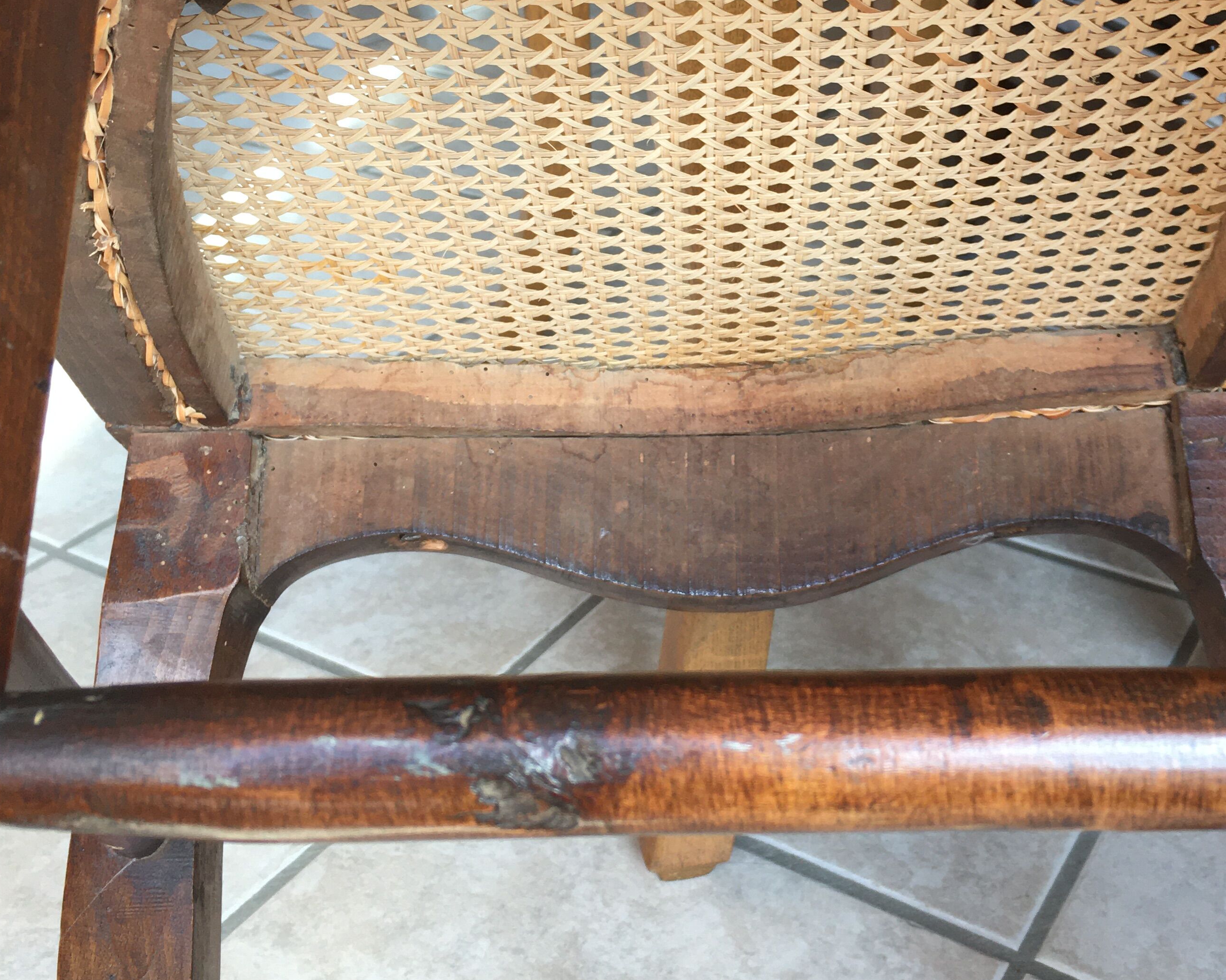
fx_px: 1596
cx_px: 708
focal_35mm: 44
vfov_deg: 33.6
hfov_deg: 41.9
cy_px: 261
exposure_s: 1/100
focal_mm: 4.15
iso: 40
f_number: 2.2
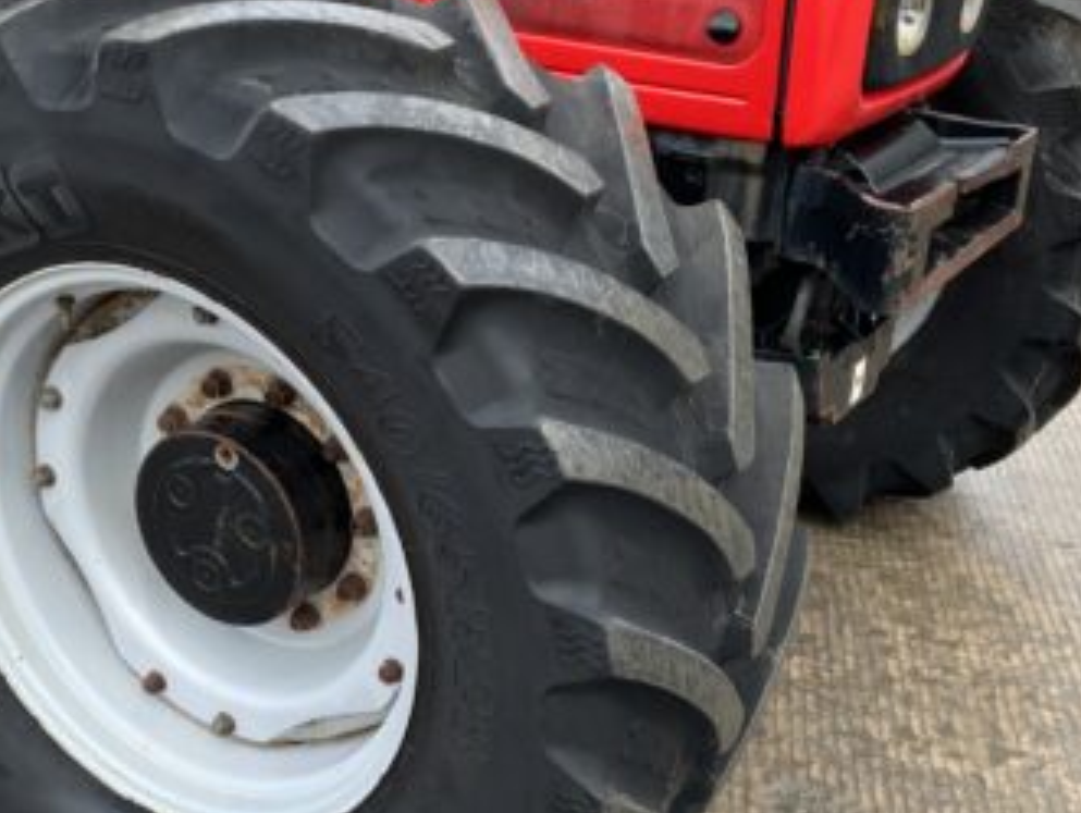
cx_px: 415
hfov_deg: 34.2
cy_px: 529
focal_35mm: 56
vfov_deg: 26.0
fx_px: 1751
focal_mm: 3
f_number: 1.8
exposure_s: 1/122
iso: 25
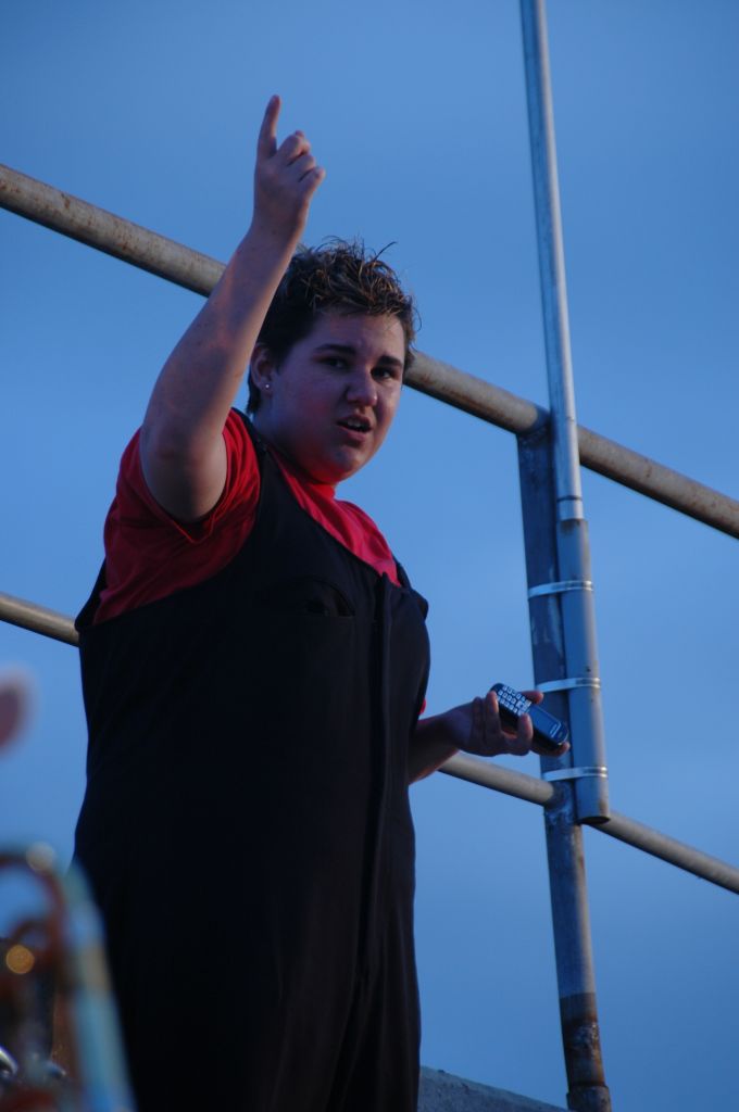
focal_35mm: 300
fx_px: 9262
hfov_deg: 4.6
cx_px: 370
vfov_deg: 6.9
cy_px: 556
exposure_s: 1/250
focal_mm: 200
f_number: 5.6
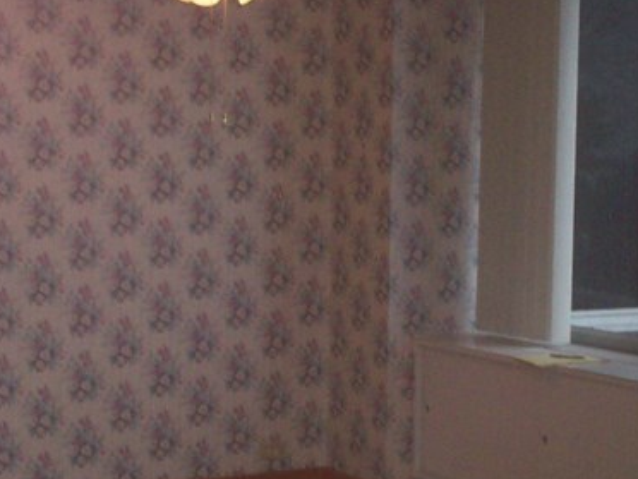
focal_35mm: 99
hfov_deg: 19.8
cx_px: 292
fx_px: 1825
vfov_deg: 14.9
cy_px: 319
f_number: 4.5
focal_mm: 6
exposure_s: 1/60
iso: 140
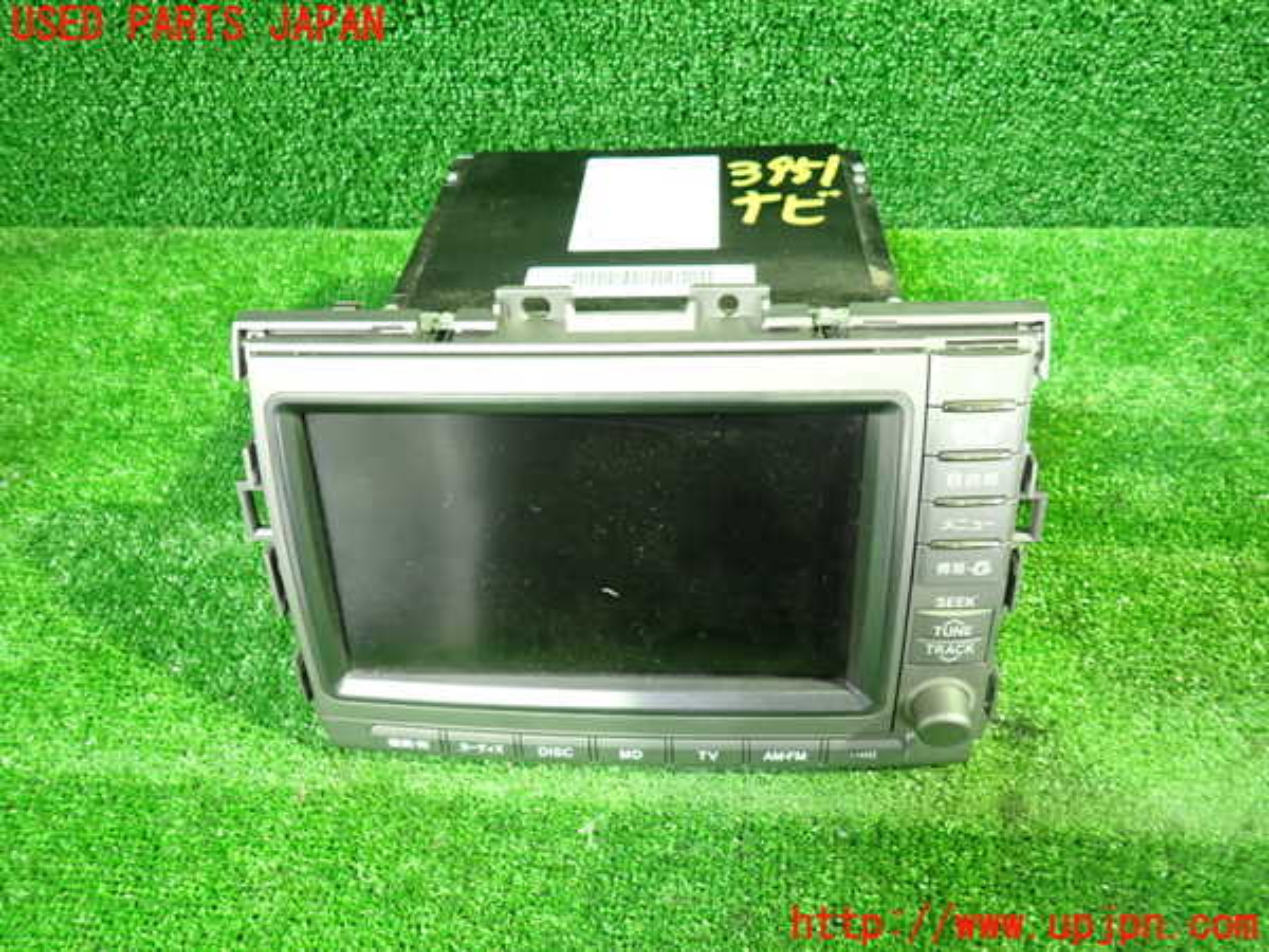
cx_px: 634
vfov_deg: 54.9
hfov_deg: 69.4
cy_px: 476
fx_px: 916
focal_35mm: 25
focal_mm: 4.5
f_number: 2
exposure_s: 1/25
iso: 800
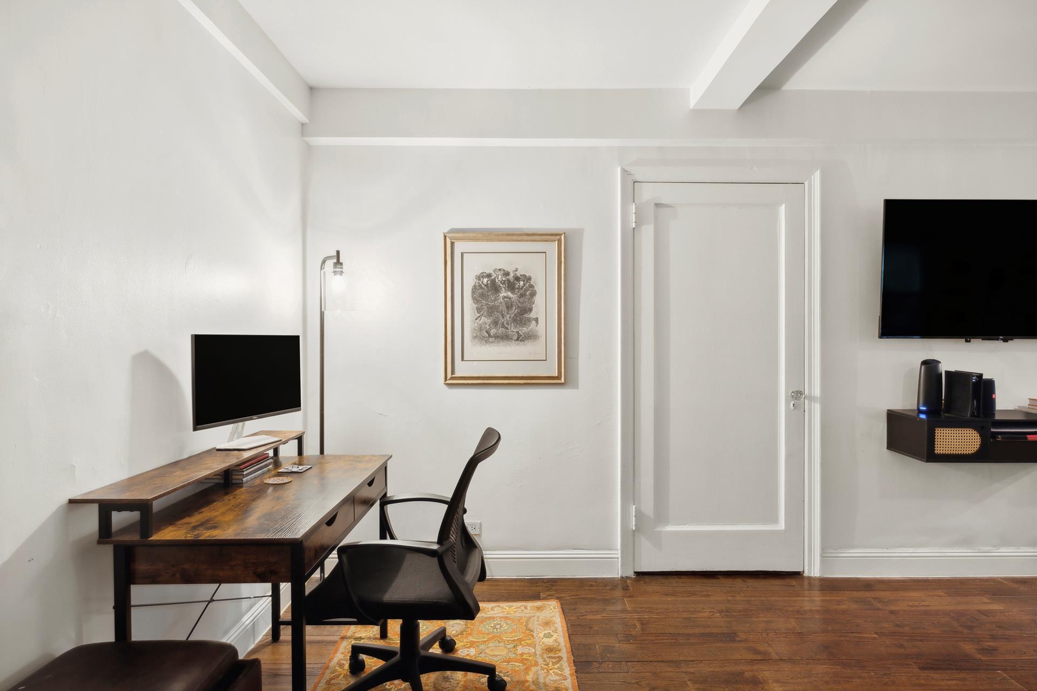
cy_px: 346
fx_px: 547
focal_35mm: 19
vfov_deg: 64.6
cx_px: 518
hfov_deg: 86.9
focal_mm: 19
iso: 320
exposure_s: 1/4
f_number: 9
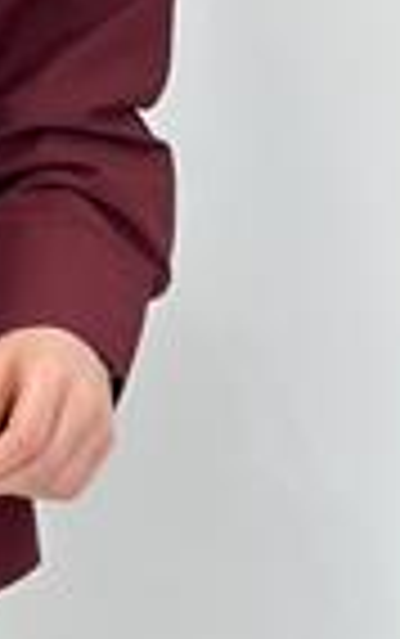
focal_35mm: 191
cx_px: -360
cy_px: -74
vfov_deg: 10.8
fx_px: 3325
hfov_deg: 6.7
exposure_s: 1/141
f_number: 1.78
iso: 80
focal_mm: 6.86
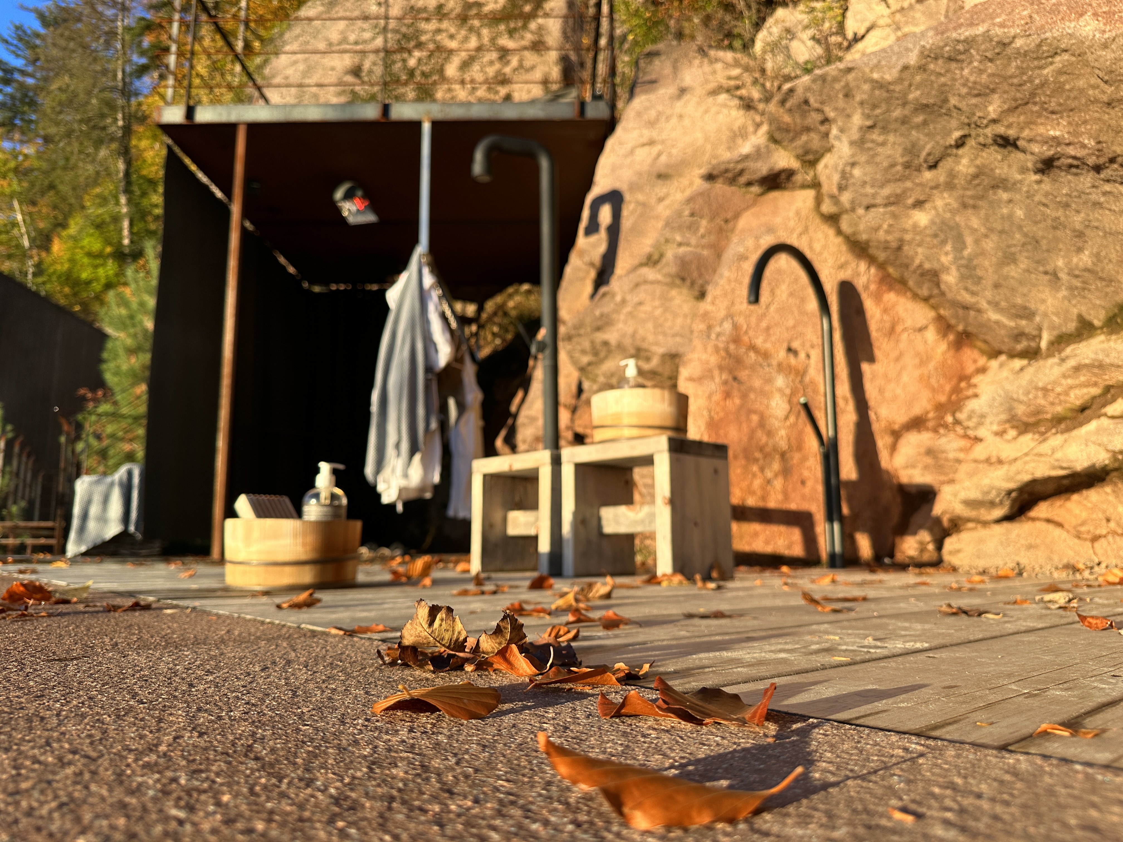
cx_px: 562
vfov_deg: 56.8
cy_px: 421
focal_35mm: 24
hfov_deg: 71.6
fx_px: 779
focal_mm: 6.86
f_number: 1.78
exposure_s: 1/1517
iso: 80
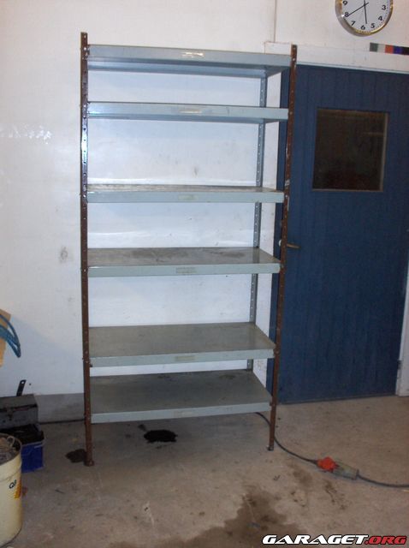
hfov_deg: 49.6
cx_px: 204
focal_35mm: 28
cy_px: 274
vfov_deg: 63.5
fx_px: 442
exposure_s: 1/60
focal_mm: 5.8
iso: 53
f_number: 2.8
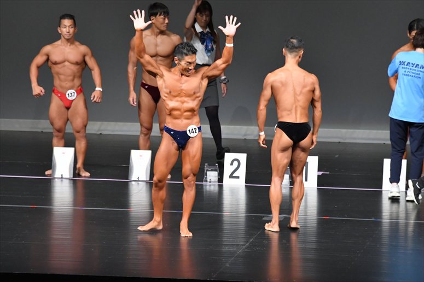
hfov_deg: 6.5
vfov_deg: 4.4
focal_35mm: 315
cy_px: 141
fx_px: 3708
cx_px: 212
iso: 5000
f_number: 5.6
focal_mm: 210
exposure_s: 1/400
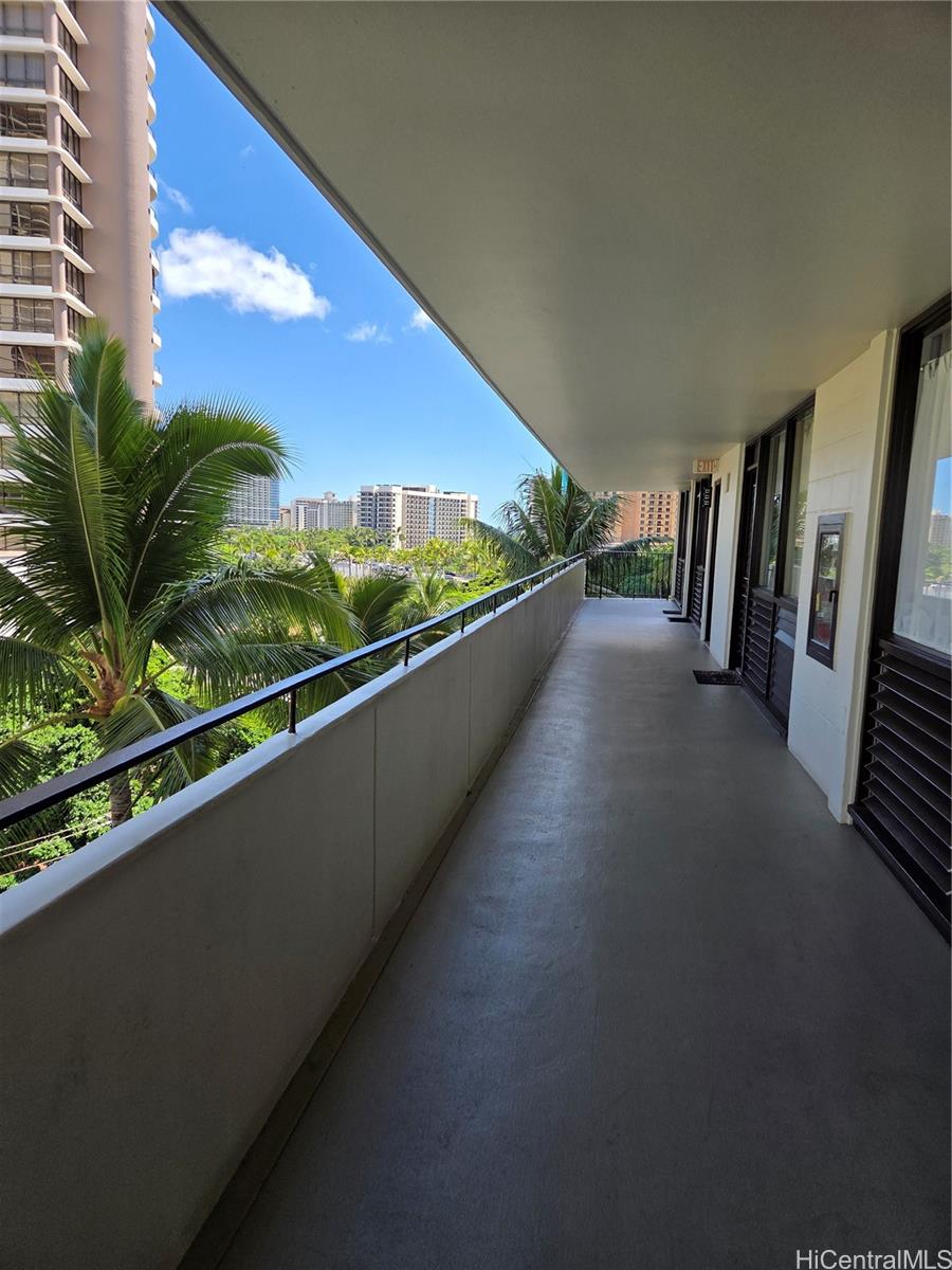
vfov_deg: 73.9
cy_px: 635
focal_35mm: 23
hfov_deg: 58.9
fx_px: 843
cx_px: 476
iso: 80
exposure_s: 1/2321
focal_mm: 5.4
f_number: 1.8
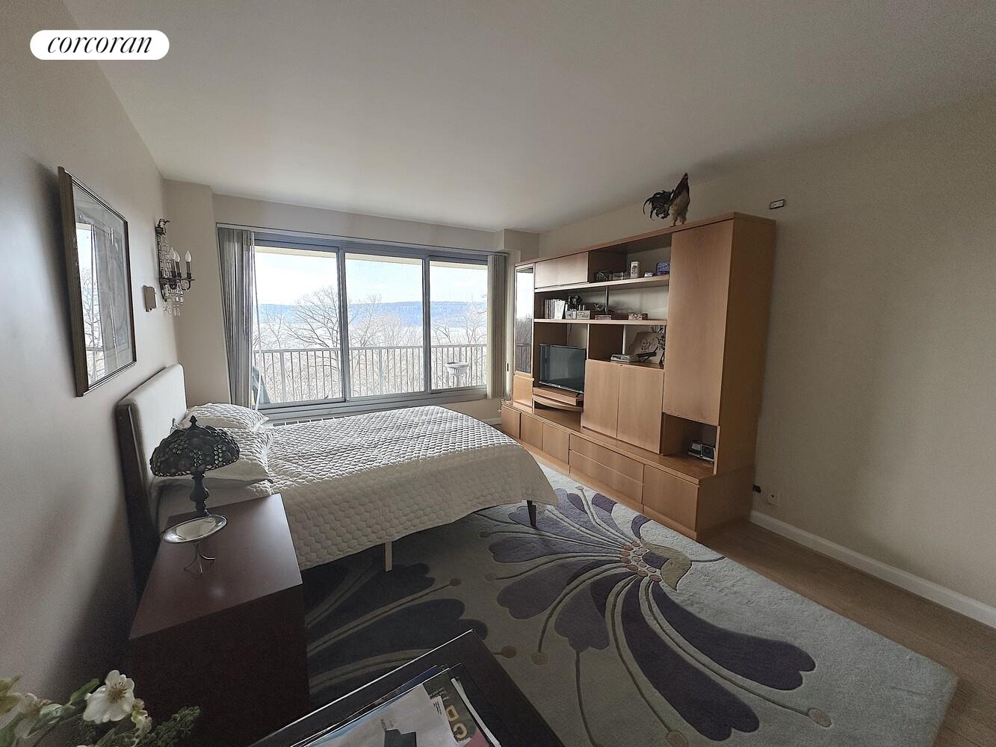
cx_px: 498
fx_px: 403
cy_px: 374
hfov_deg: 102.1
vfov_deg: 85.7
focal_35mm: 14
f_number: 2.2
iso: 40
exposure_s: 1/158
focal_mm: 2.22
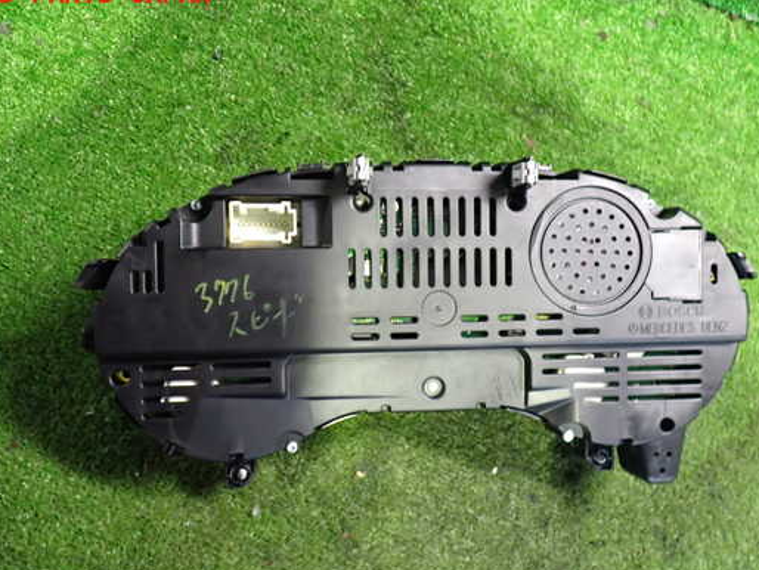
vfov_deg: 40.7
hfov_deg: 52.6
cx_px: 385
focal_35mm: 35
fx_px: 768
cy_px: 307
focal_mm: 5.4
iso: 800
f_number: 2.3
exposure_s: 1/30
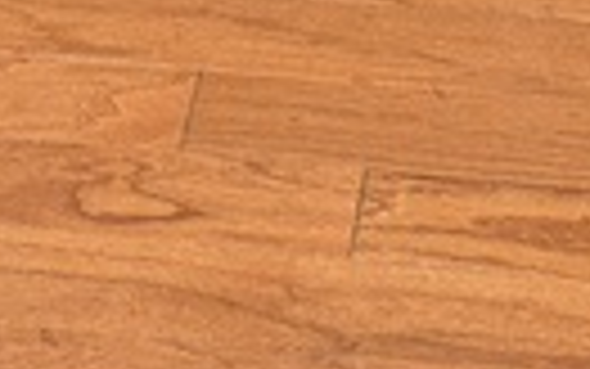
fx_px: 3394
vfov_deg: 5.4
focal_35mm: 211
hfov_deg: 9.9
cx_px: 288
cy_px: -1130
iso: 125
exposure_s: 1/60
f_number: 1.6
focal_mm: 5.96
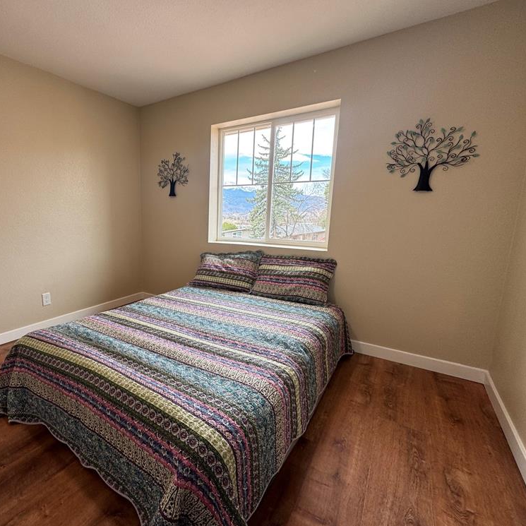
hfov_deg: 81.9
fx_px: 292
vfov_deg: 84.0
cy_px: 259
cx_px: 189
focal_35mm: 17
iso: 64
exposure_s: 1/99
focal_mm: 2.22
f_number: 2.2
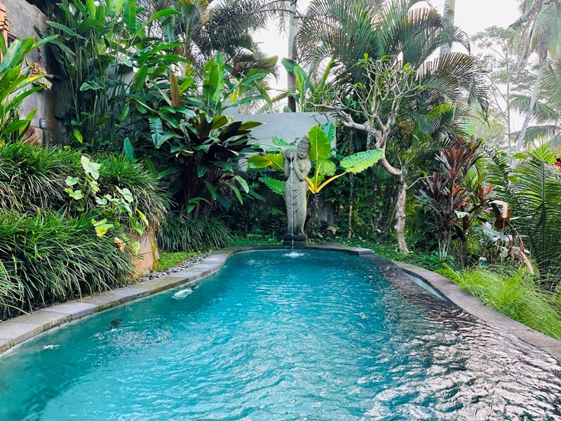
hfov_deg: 71.6
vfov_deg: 56.8
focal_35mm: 24
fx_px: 389
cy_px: 210
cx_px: 280
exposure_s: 1/113
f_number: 1.78
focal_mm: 6.86
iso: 250
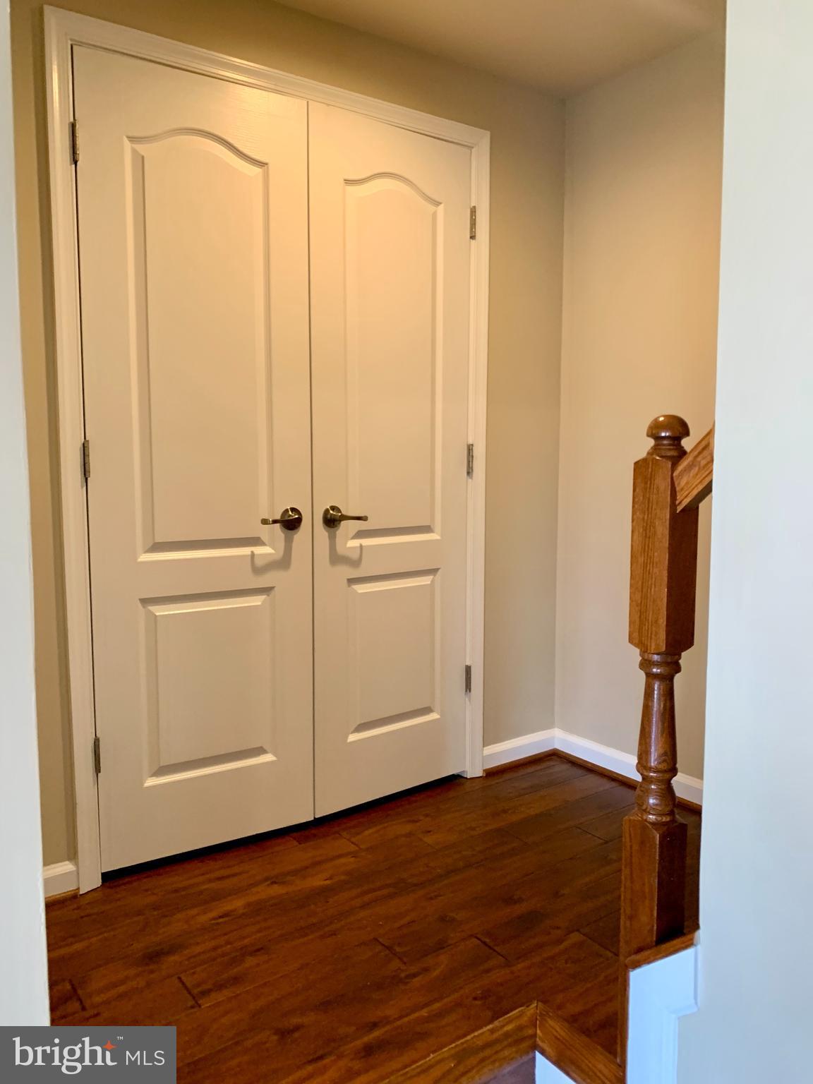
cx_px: 406
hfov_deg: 53.1
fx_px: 814
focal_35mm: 26
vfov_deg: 67.3
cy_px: 542
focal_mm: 4.25
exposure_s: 1/60
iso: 160
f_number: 1.8
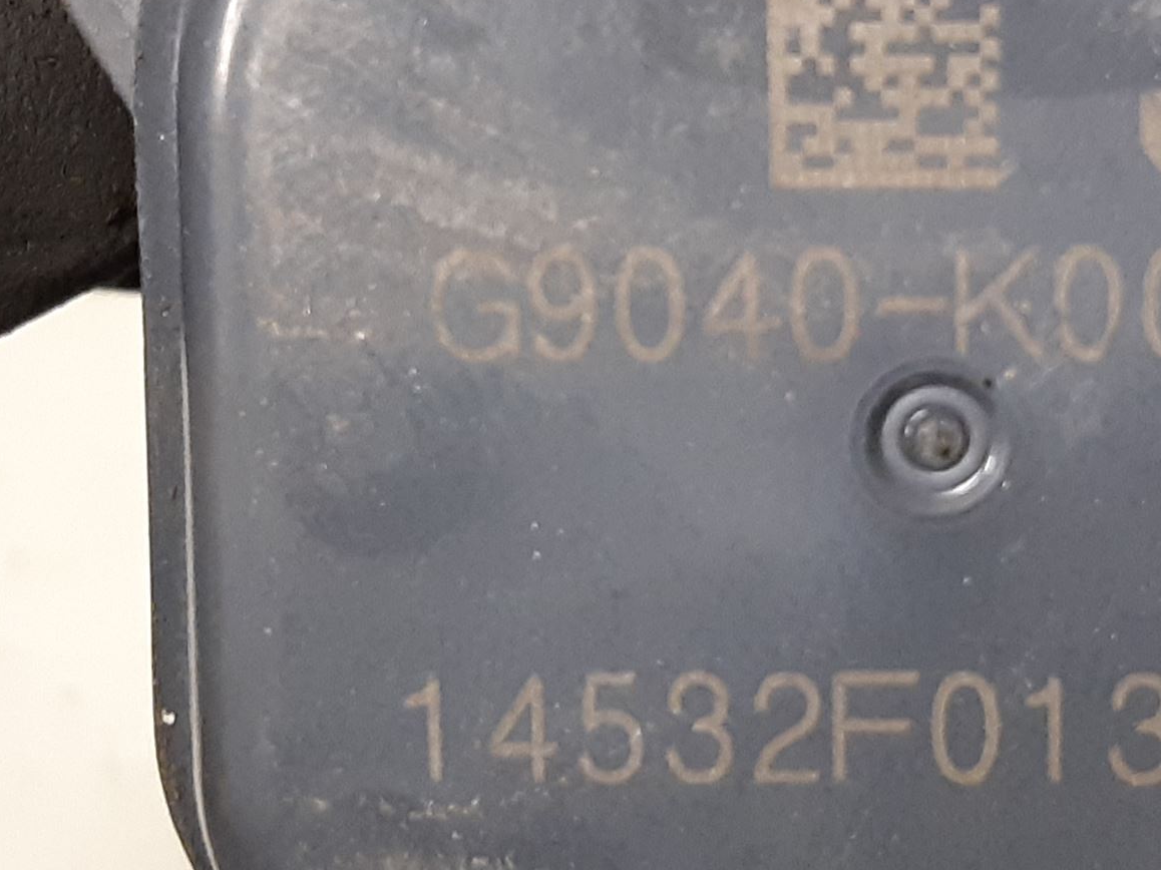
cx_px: 824
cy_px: 469
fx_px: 1542
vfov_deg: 31.5
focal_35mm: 46
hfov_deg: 40.4
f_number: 1.7
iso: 250
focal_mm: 3.93
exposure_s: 1/33
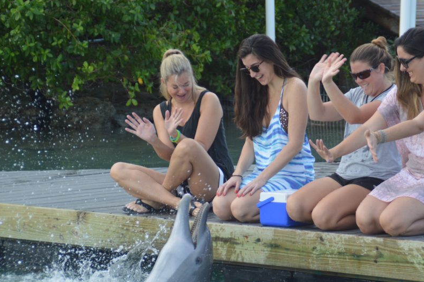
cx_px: 262
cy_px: 144
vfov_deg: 6.4
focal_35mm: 216
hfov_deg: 9.5
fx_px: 2543
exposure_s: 1/320
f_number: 6
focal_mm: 112
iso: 400
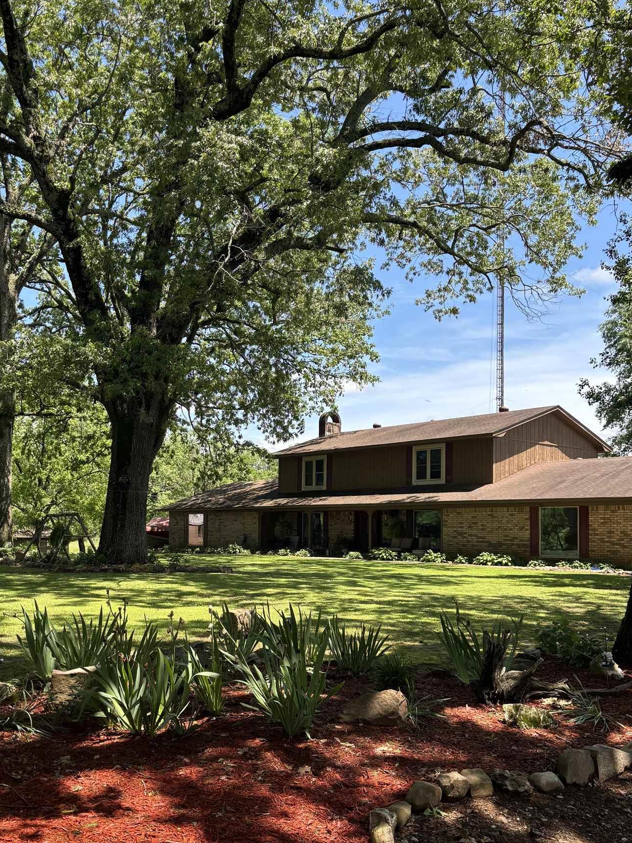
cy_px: 506
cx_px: 258
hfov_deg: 40.5
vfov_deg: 52.3
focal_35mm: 35
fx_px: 852
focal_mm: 5.96
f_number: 1.6
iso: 50
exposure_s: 1/787
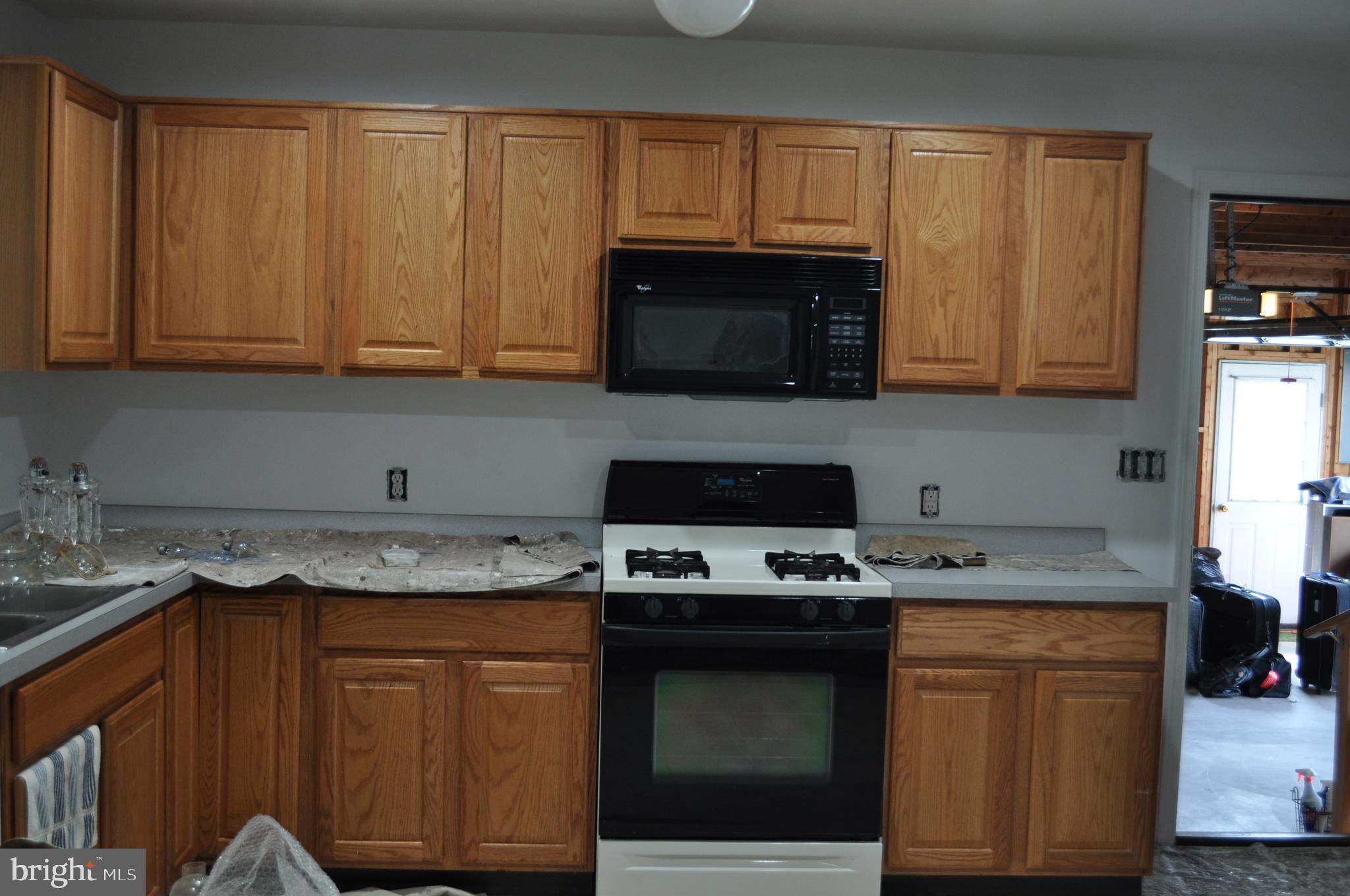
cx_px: 675
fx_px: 1461
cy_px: 448
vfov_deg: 34.1
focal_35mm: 39
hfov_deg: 49.6
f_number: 4.2
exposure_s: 1/60
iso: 400
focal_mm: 26
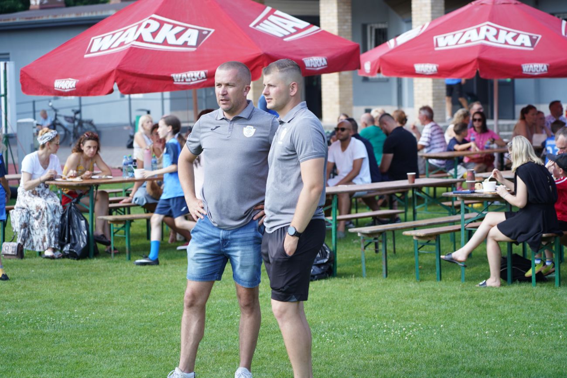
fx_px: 1654
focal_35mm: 105
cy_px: 189
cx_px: 284
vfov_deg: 13.0
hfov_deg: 19.5
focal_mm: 105
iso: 100
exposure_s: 1/160
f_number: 4
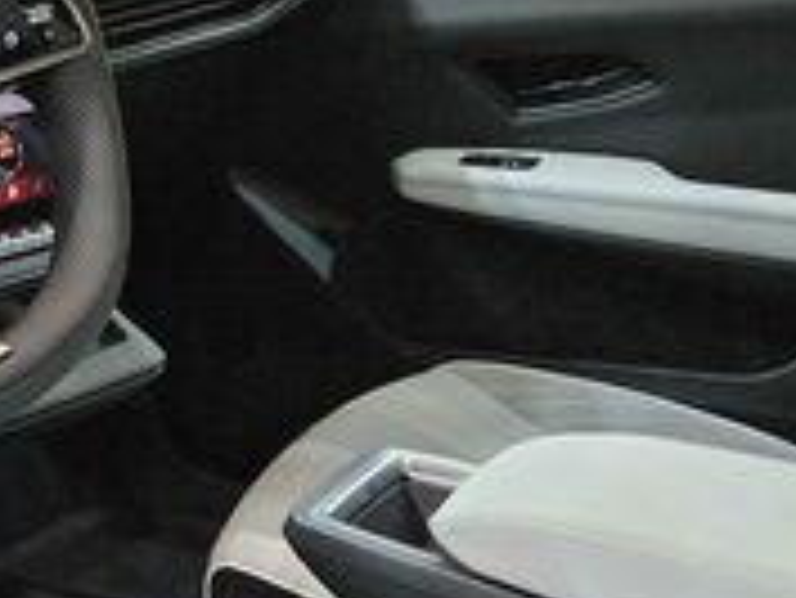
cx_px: -40
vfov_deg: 20.7
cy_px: 184
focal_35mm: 71
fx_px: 1634
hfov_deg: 25.7
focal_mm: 5.4
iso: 80
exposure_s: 1/43
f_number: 1.8
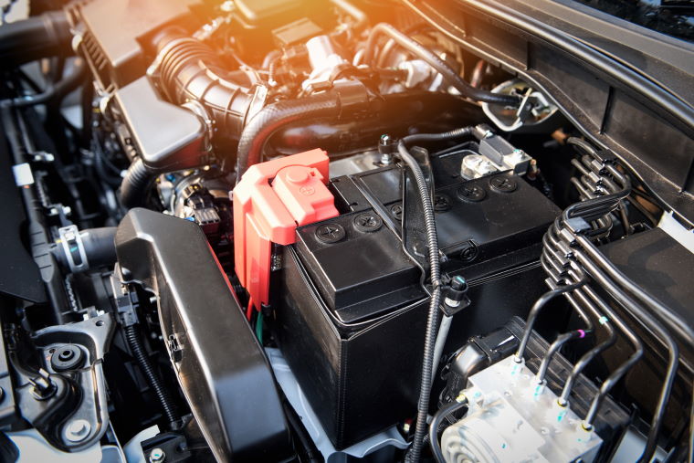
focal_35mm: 34
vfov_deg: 38.9
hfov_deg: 55.8
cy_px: 232
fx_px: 656
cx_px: 347
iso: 400
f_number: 4
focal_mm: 34
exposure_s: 1/250
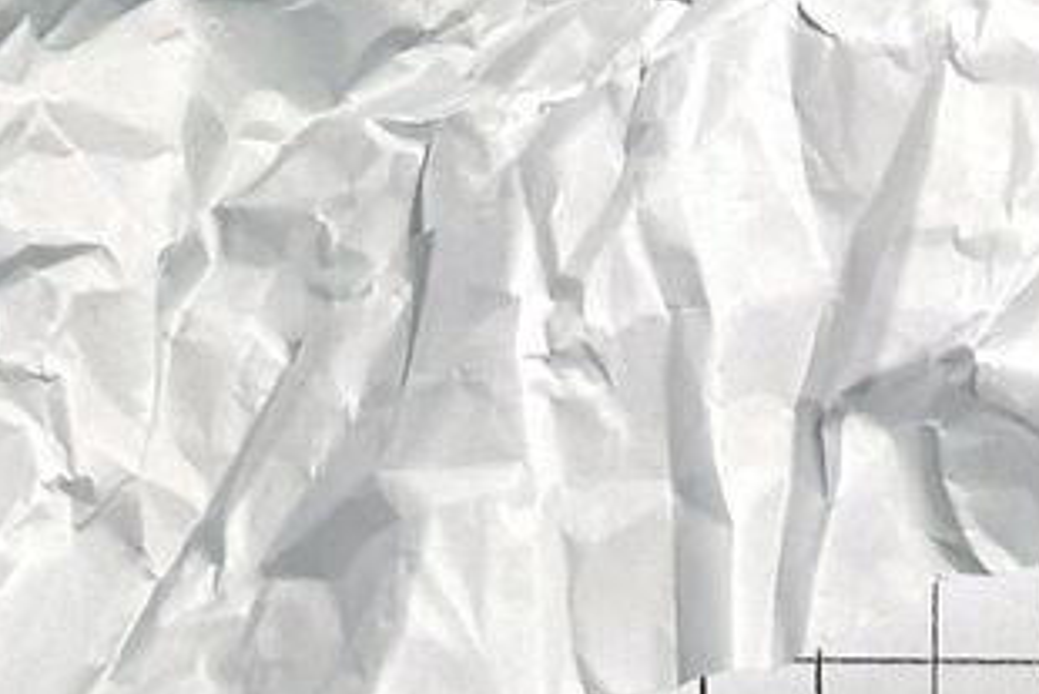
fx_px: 6699
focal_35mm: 232
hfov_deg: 8.8
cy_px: -768
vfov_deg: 5.8
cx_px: 1019
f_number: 1.78
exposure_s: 1/133
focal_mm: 6.86
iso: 50
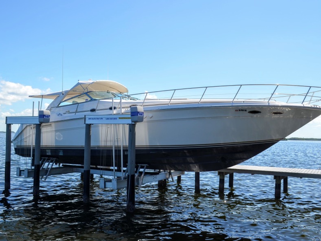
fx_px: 306
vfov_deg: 43.0
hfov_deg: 55.3
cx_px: 164
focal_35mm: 33
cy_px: 121
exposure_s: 1/250
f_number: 8
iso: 110
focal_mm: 20
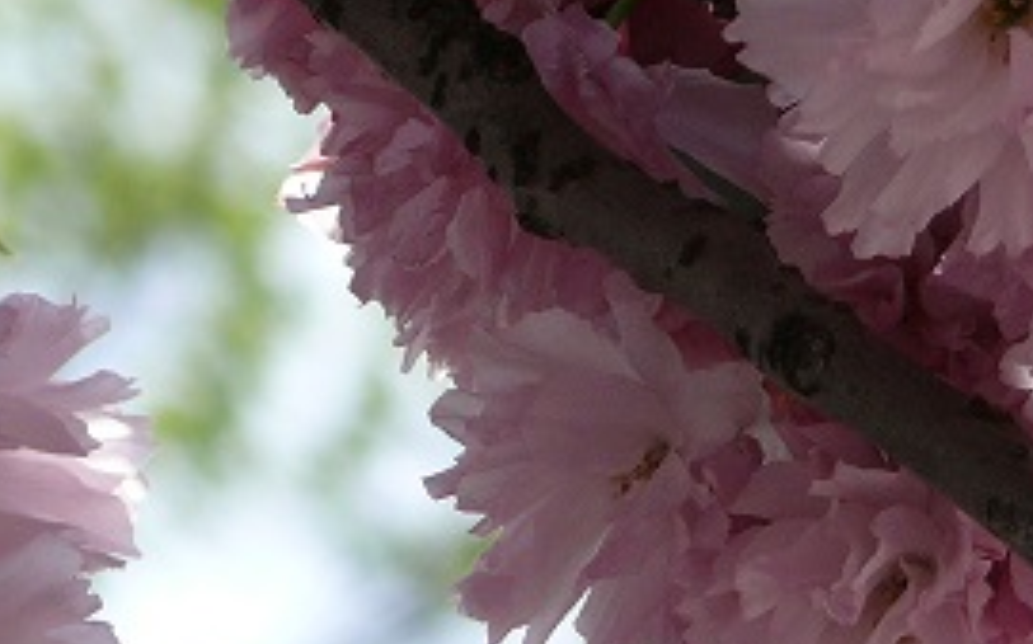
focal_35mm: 597
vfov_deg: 2.2
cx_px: -473
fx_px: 16797
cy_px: 827
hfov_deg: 3.5
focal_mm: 35.3
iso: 100
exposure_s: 1/1000
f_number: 3.6
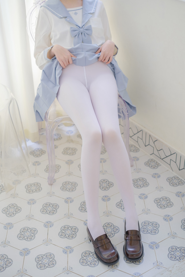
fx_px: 385
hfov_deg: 27.0
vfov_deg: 39.6
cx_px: 92
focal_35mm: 50
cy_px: 138
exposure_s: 1/60
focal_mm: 33
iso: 160
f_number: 2
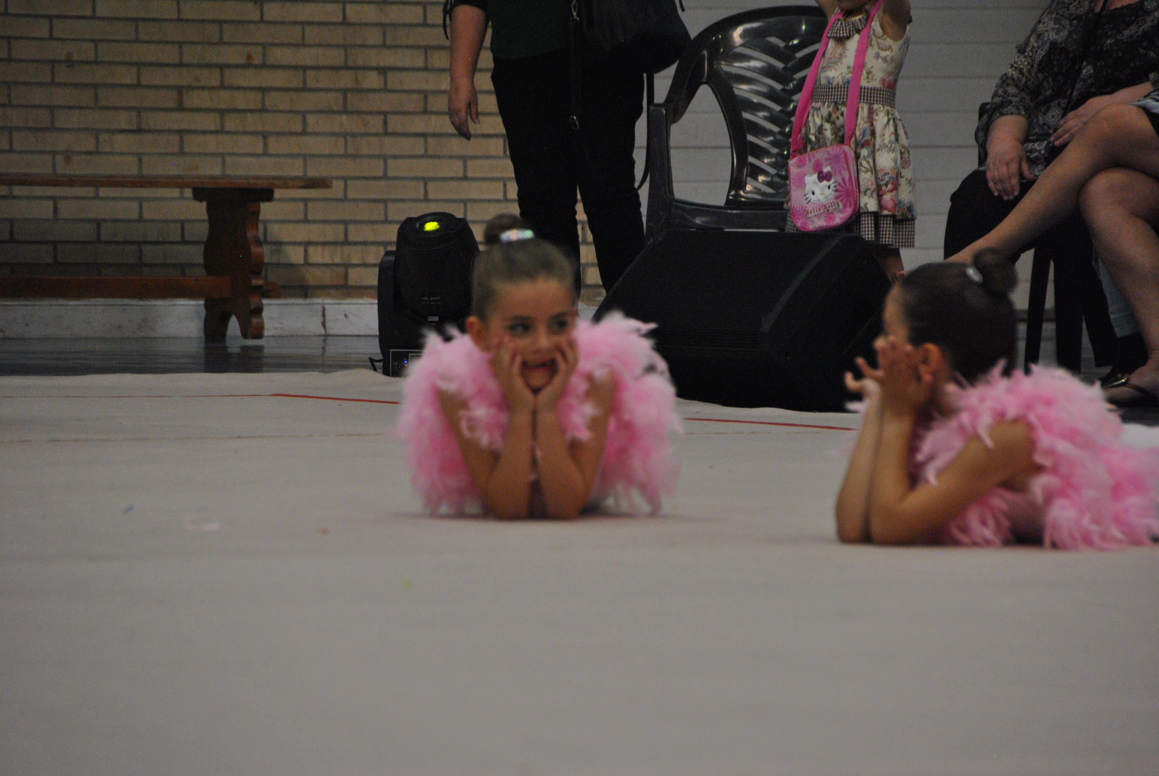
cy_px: 388
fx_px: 9670
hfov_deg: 6.9
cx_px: 580
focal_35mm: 300
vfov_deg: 4.6
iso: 800
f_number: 6.3
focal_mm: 200
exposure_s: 1/200
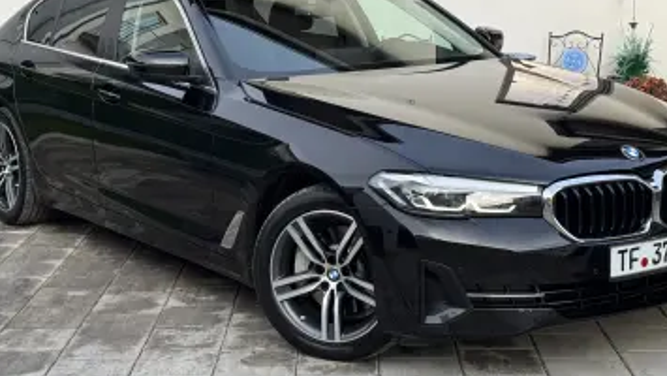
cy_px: 156
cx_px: 331
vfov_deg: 22.6
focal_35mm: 53
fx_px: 938
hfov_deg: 39.2
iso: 64
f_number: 1.78
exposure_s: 1/822
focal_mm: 6.76
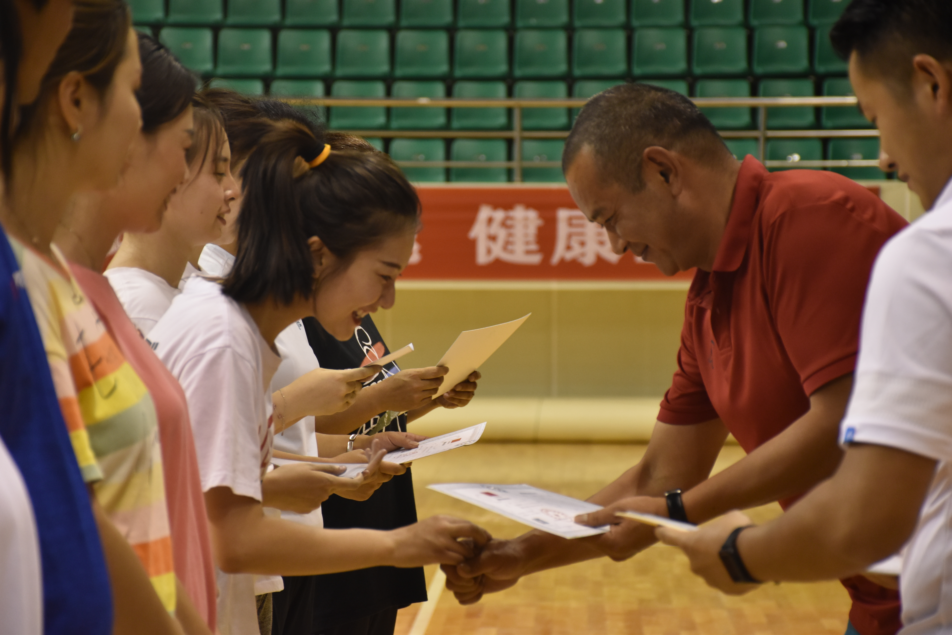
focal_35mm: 135
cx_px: 476
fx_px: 3570
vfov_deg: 10.2
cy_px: 318
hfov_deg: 15.2
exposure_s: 1/160
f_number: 5.3
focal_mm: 90
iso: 1100
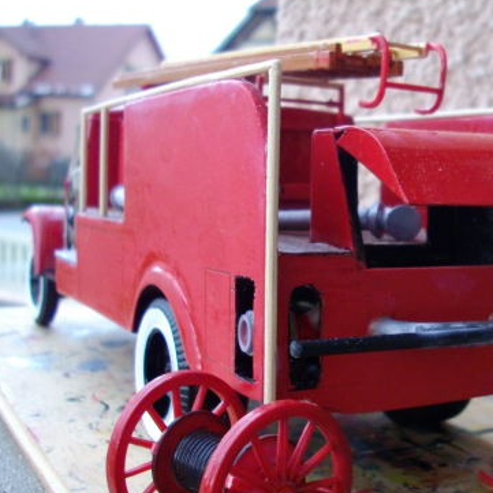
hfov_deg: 28.9
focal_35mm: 58
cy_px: 269
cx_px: 395
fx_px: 935
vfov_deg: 29.5
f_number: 2.8
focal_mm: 6.2
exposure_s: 1/80
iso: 200
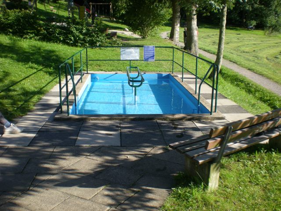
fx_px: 308
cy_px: 106
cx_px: 140
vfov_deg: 37.7
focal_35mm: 38
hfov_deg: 49.0
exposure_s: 1/143
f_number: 4.6
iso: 50
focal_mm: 6.3
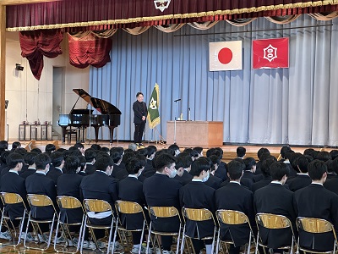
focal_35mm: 77
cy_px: 127
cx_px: 169
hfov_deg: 25.3
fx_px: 752
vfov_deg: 19.1
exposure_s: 1/50
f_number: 2.8
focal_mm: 9
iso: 500
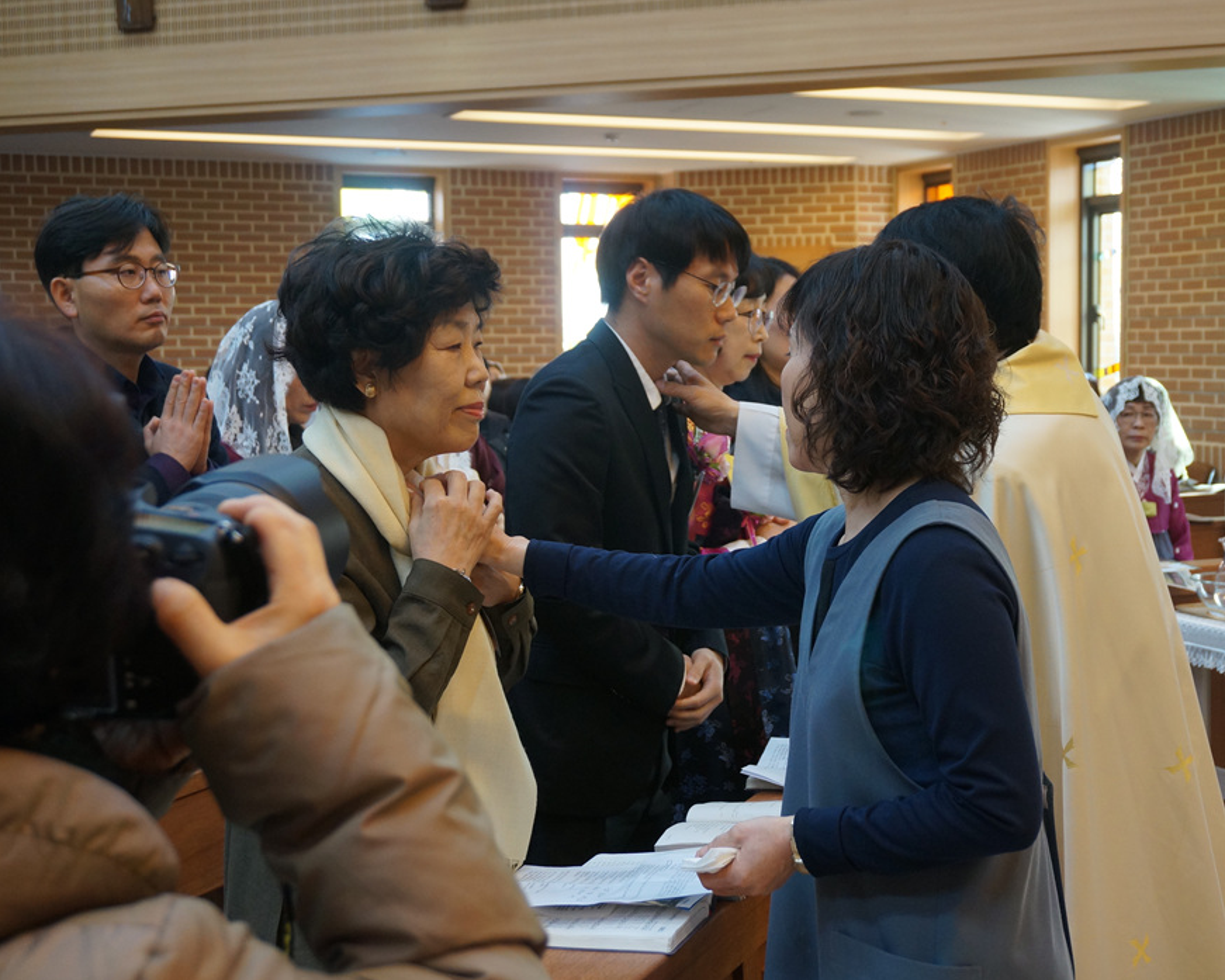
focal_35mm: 51
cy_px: 491
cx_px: 717
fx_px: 1849
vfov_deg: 29.7
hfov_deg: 36.6
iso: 500
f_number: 5
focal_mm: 30
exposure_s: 1/60
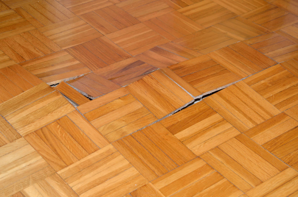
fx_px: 619
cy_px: 98
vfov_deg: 18.1
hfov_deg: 27.0
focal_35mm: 75
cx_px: 149
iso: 100
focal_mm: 50
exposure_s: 1/200
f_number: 8
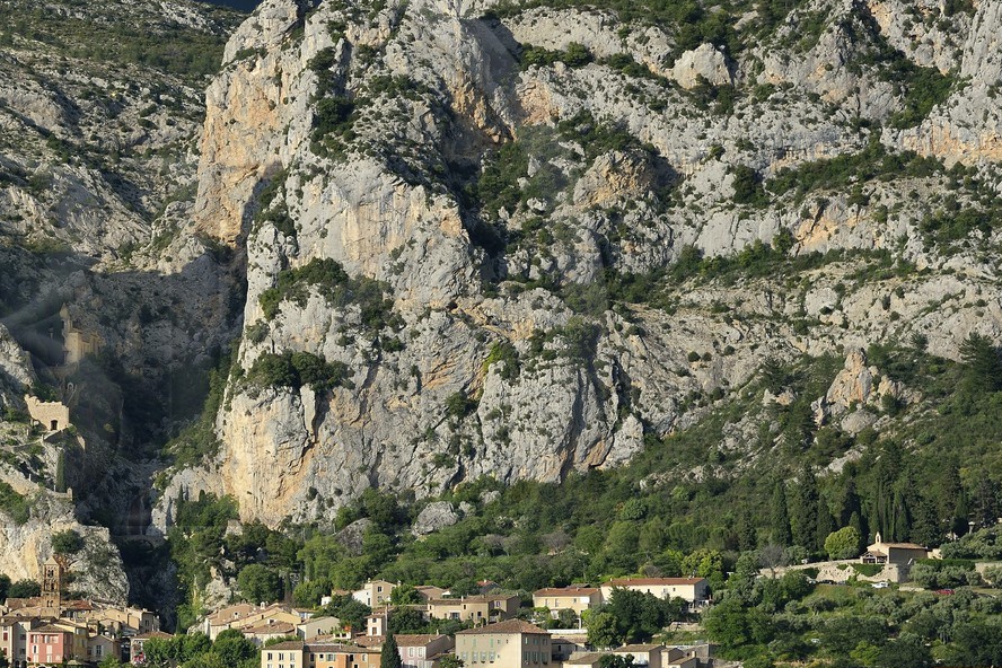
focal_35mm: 189
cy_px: 343
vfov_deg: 7.3
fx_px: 5260
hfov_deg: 10.8
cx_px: 143
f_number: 9
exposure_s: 1/320
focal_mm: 105
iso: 200
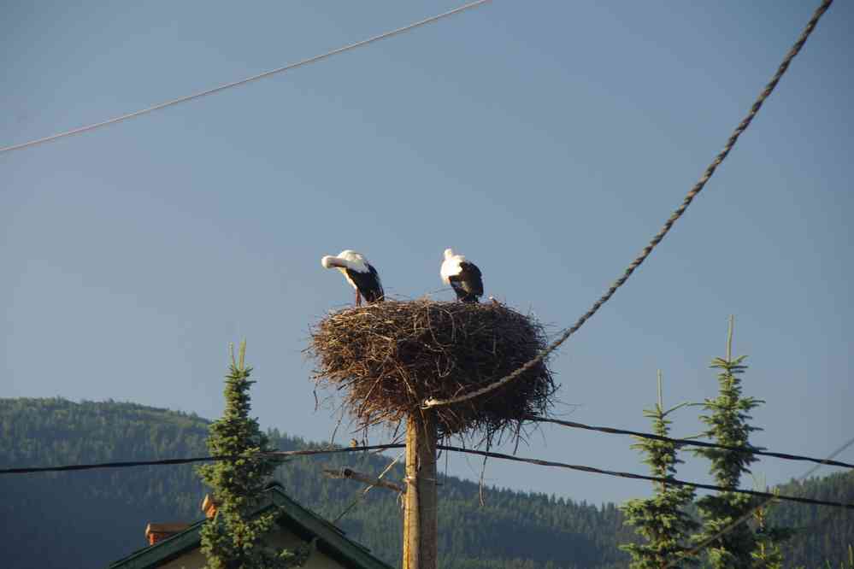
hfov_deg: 45.4
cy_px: 284
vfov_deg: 31.2
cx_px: 427
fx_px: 1020
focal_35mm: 43
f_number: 6.3
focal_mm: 29.4
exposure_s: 1/60
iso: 200
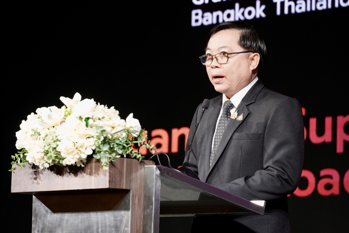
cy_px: 116
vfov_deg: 6.9
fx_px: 1939
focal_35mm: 200
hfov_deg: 10.3
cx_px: 174
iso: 4000
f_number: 5.6
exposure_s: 1/200
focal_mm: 200
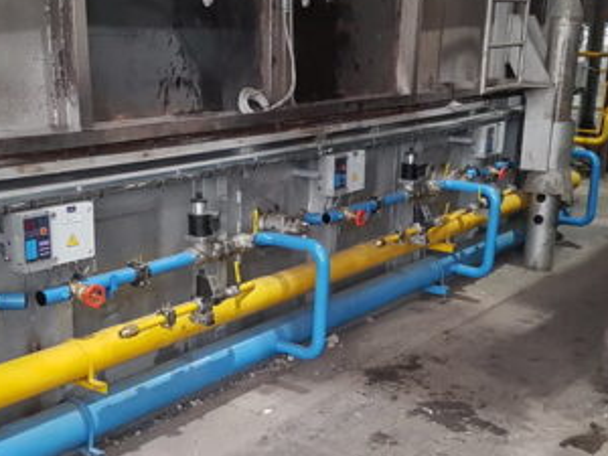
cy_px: 263
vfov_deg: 28.0
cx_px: 259
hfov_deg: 36.7
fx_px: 913
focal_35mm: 52
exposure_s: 1/25
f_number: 1.7
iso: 250
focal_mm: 4.2
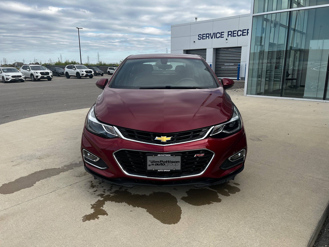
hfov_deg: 67.3
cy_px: 124
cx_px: 164
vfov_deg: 53.1
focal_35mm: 26
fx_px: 247
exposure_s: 1/1536
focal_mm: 5.1
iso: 50
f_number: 1.6
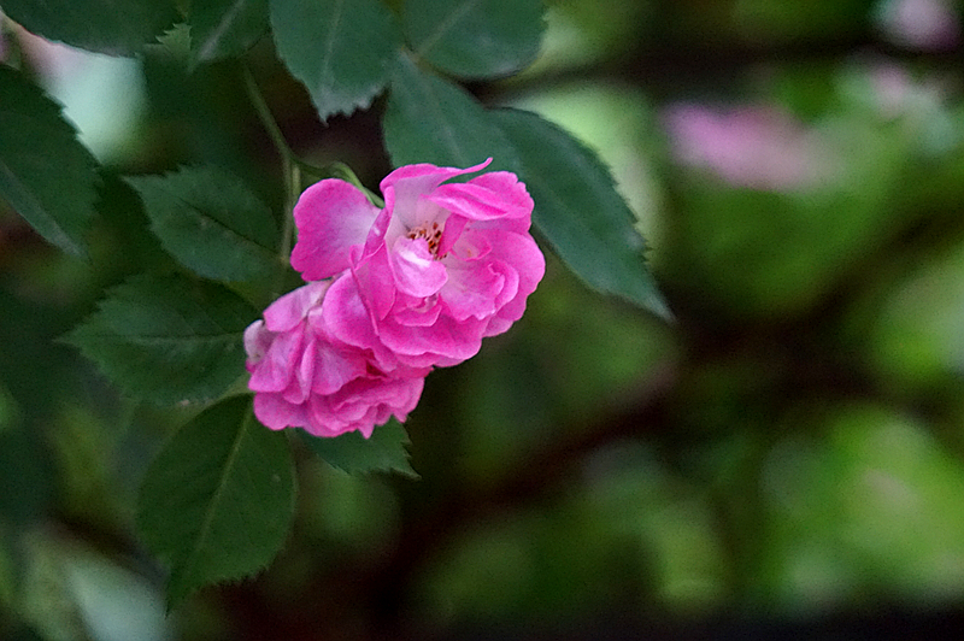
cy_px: 320
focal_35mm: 208
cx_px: 482
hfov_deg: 9.9
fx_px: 5578
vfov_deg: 6.6
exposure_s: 1/250
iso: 3200
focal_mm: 139
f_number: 5.6
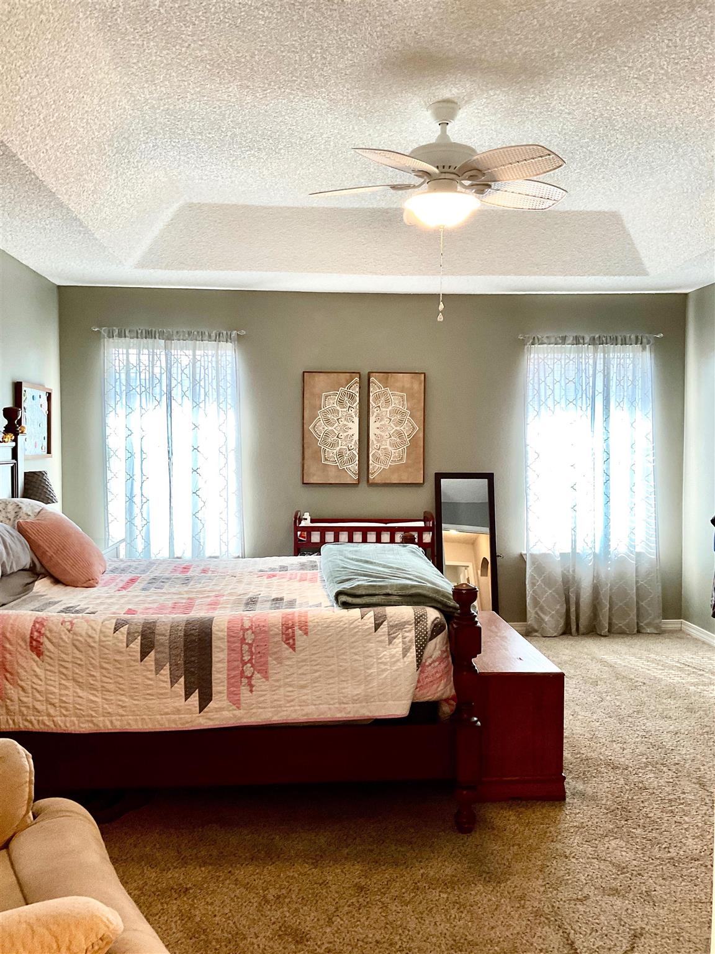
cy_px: 477
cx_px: 358
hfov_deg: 48.2
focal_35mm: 29
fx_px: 799
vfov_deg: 61.7
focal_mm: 3
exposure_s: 1/60
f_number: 1.8
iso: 80
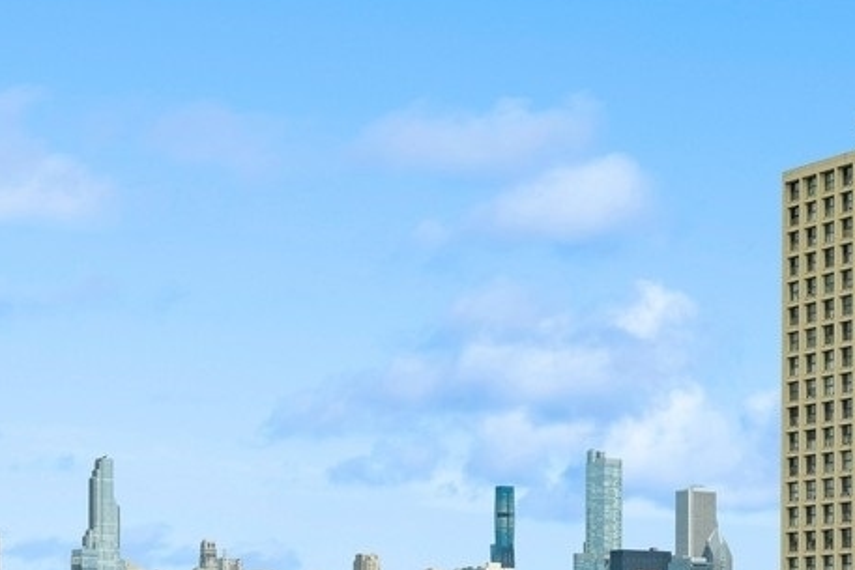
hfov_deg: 18.8
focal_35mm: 105
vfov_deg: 12.6
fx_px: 2494
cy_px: 744
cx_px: 909
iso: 320
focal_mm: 30
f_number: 8
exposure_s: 1/400
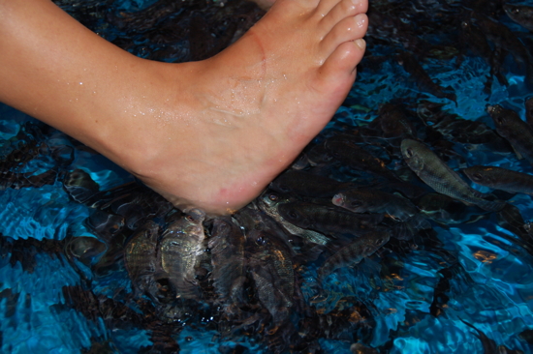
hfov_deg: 21.9
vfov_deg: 14.7
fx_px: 1376
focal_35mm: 93
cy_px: 177
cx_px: 266
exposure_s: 1/60
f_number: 5.3
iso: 400
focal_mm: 62
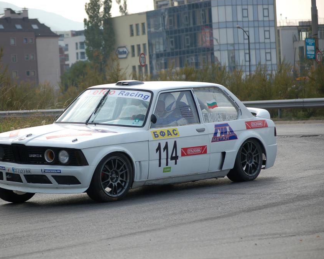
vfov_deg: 9.3
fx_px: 1601
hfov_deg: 11.5
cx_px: 132
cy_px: 129
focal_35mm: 167
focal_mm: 98
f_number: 4.5
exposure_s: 1/1000
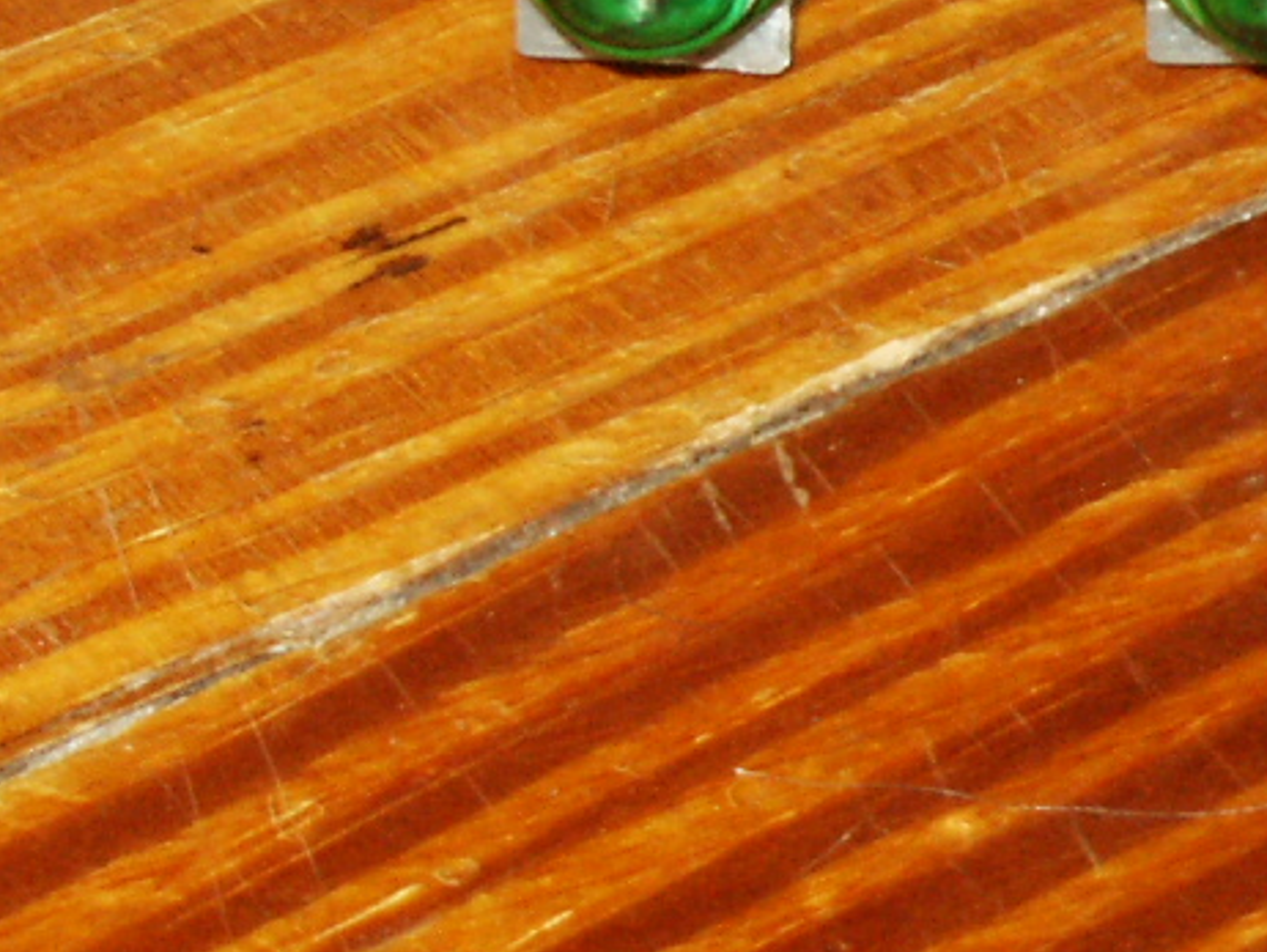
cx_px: 979
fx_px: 12927
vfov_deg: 4.2
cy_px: 129
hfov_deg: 5.6
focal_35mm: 353
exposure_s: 1/90
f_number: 8
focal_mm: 20.84
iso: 200
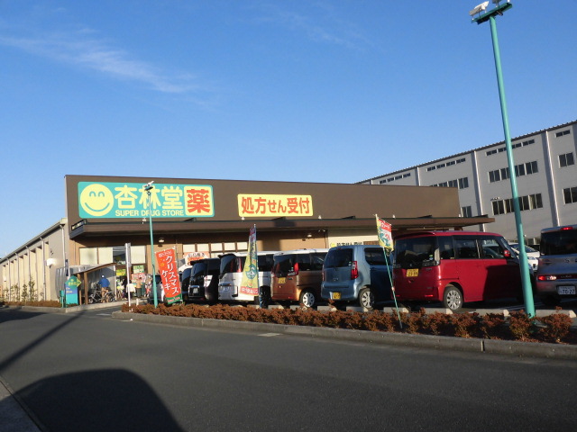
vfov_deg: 44.2
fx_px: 533
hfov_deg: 56.8
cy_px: 216
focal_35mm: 32
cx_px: 288
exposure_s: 1/800
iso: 100
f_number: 3.5
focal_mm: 5.81
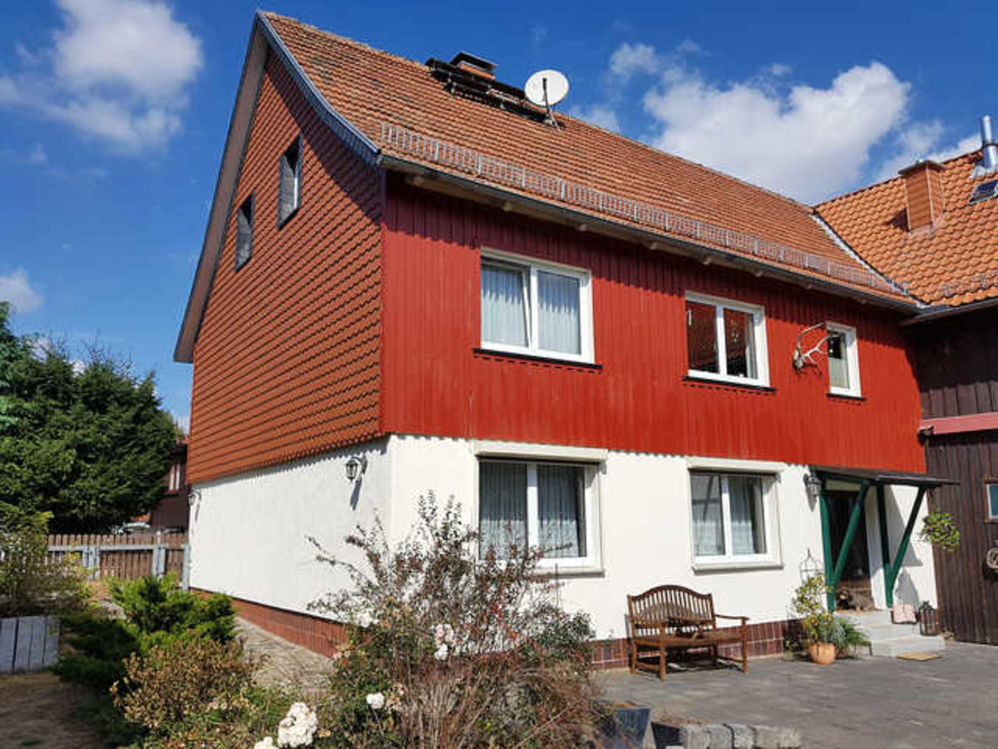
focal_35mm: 26
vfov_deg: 53.1
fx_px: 750
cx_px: 499
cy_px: 374
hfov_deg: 67.3
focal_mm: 4.2
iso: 50
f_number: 1.7
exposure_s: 1/4128
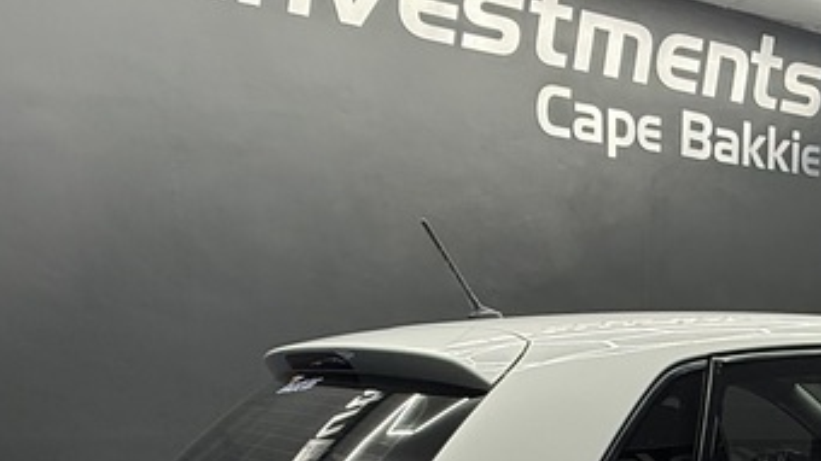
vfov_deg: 23.4
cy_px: 577
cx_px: 616
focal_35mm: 46
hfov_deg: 43.2
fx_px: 1001
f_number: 2.2
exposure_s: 1/100
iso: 200
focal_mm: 2.22
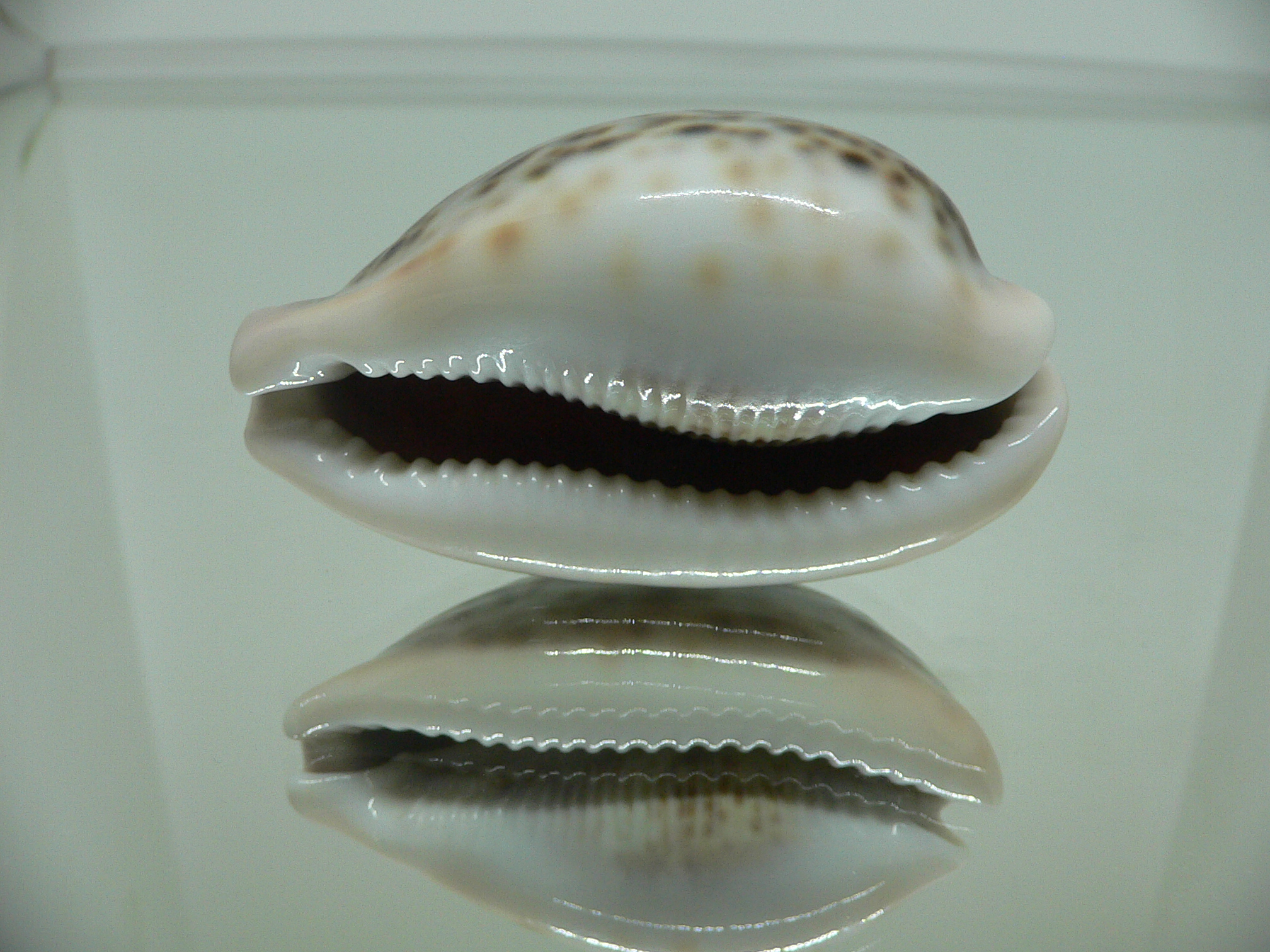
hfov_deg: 52.6
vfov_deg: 40.7
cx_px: 635
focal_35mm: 35
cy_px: 476
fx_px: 1284
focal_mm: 4.6
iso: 150
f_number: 2.8
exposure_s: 1/60
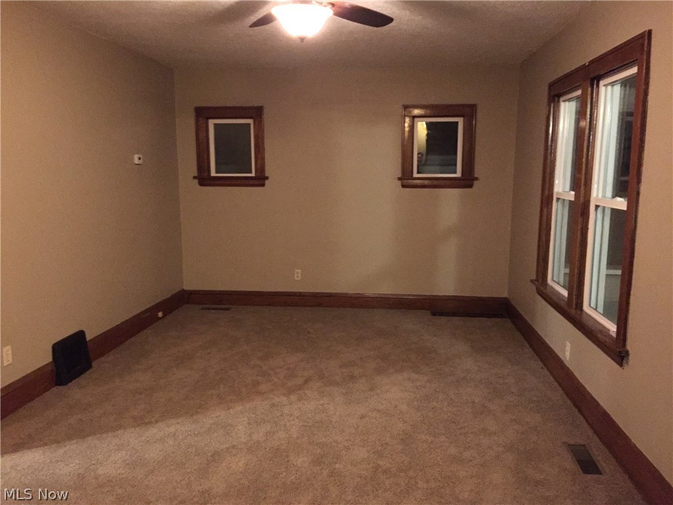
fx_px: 564
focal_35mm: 29
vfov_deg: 48.2
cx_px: 336
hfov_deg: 61.7
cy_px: 252
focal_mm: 4.15
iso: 800
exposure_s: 1/15
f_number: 2.2
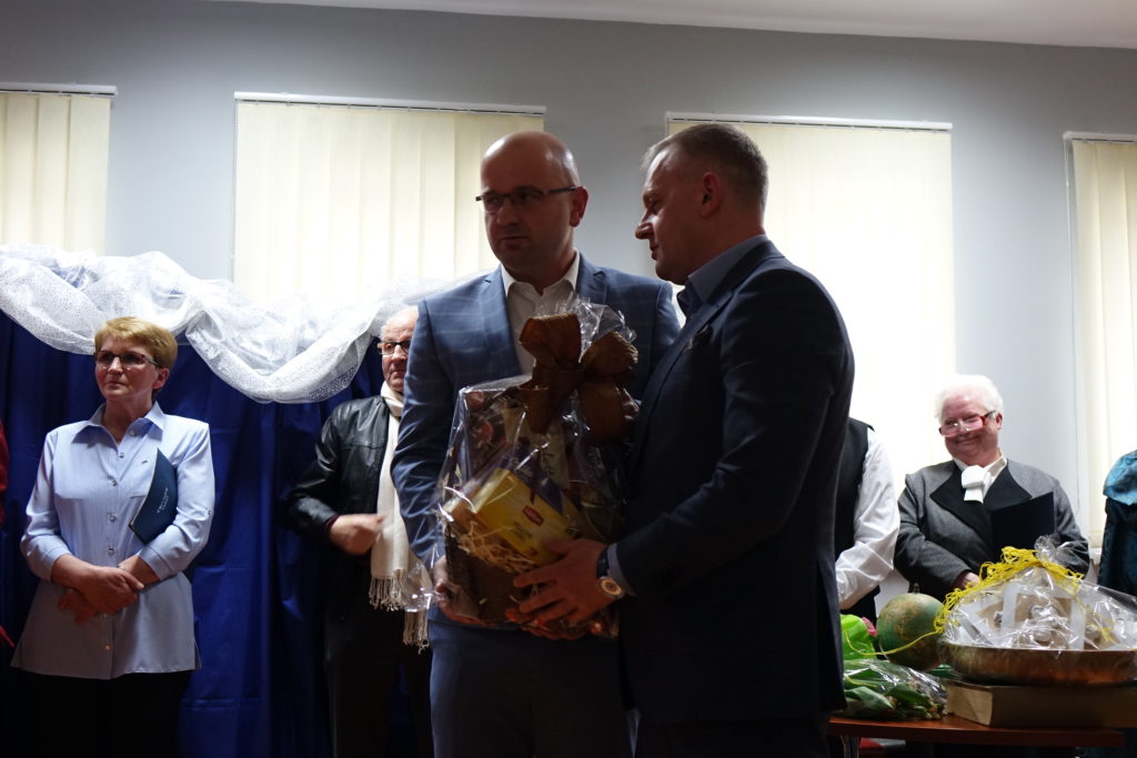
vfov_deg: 30.5
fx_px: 1390
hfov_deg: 44.5
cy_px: 379
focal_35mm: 44
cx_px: 568
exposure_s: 1/40
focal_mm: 16.09
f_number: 2.8
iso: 800
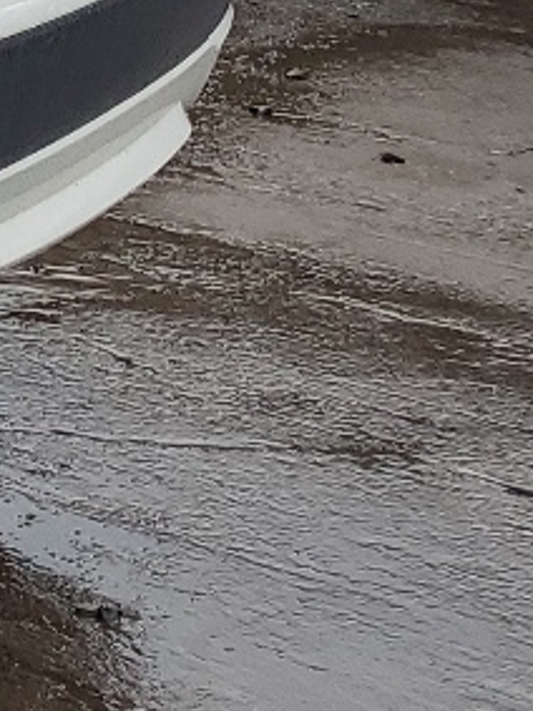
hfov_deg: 7.8
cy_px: -256
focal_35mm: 147
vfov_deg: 12.9
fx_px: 3020
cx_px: -1380
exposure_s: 1/1667
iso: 50
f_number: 1.5
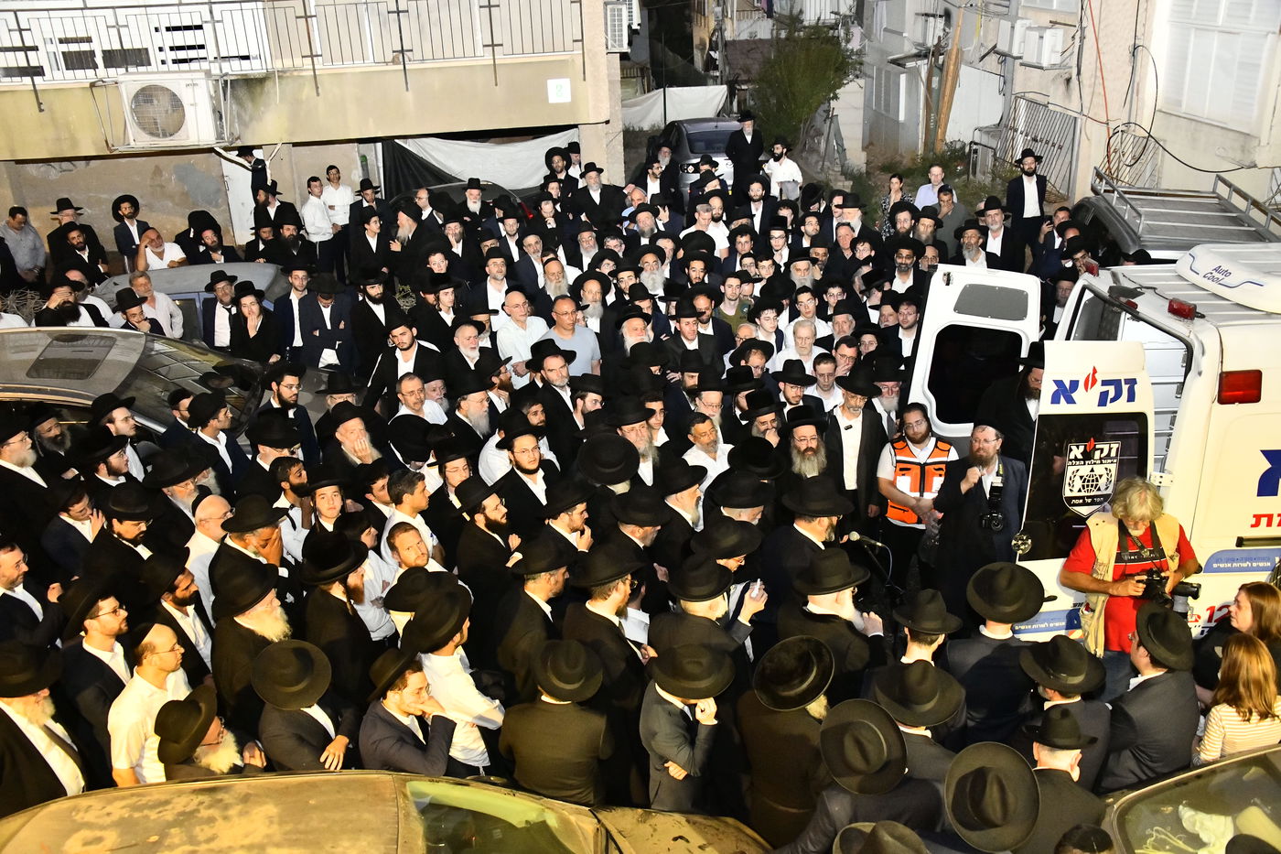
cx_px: 640
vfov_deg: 38.9
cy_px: 427
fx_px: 1210
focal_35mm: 34
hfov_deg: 55.8
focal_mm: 34
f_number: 5.6
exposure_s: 1/50
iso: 5000
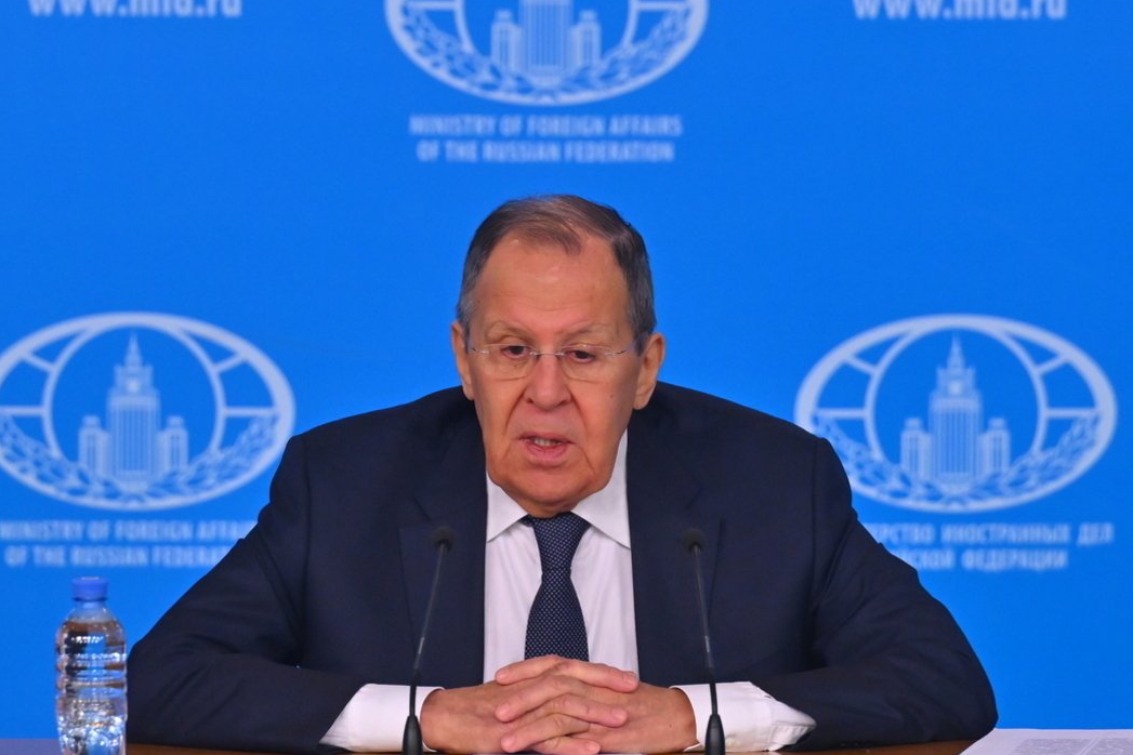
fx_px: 10826
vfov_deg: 4.0
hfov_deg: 6.0
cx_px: 544
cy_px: 349
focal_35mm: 344
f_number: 3.5
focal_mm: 200
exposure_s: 1/160
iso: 1250
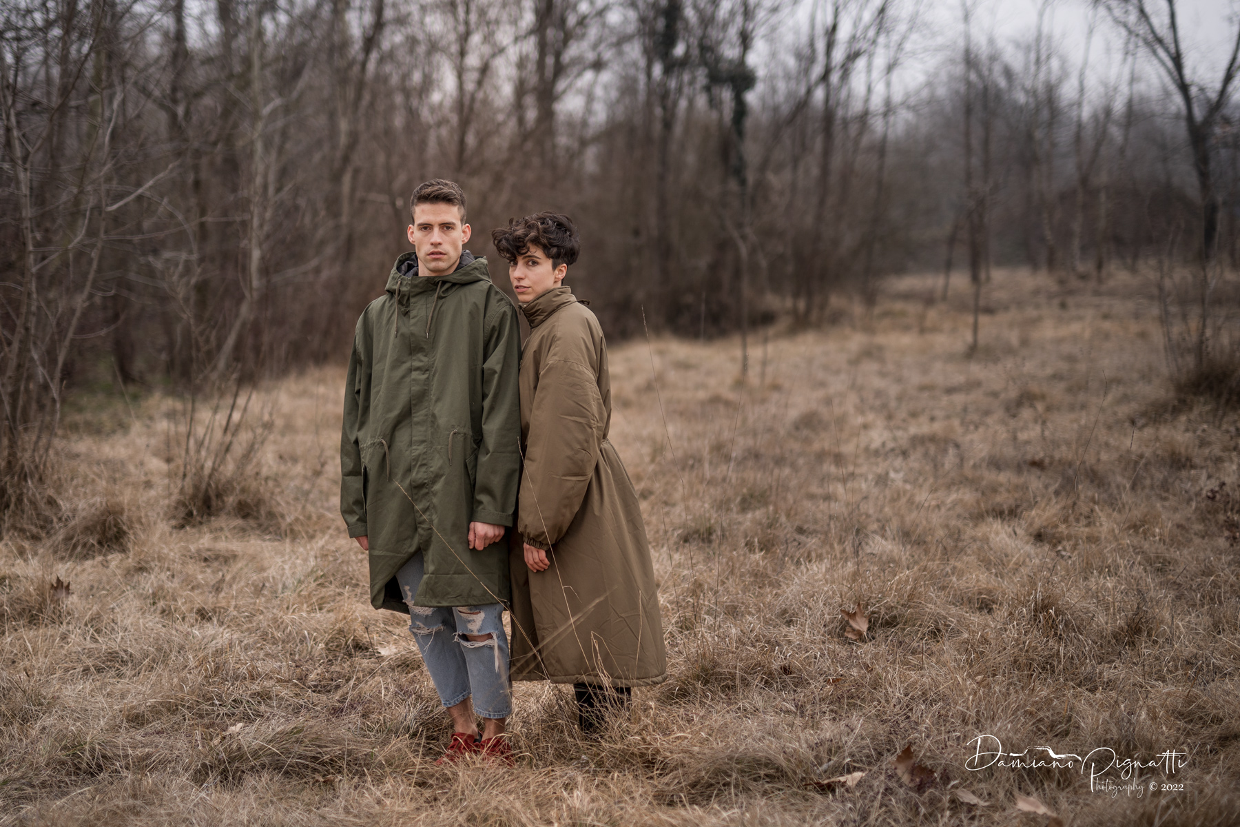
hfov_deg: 39.6
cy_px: 414
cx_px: 620
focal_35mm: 50
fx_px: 1722
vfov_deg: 27.0
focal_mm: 50
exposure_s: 1/800
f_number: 1.4
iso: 100
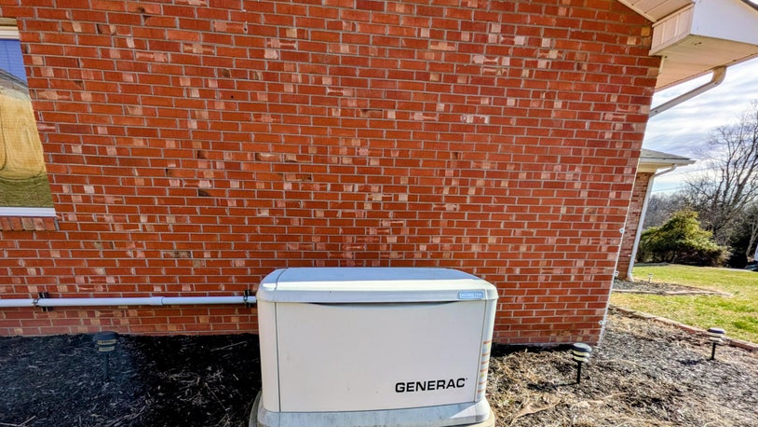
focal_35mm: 16
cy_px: 297
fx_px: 322
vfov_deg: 64.7
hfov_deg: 99.3
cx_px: 369
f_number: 2.2
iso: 60
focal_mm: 1.85
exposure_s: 1/2833
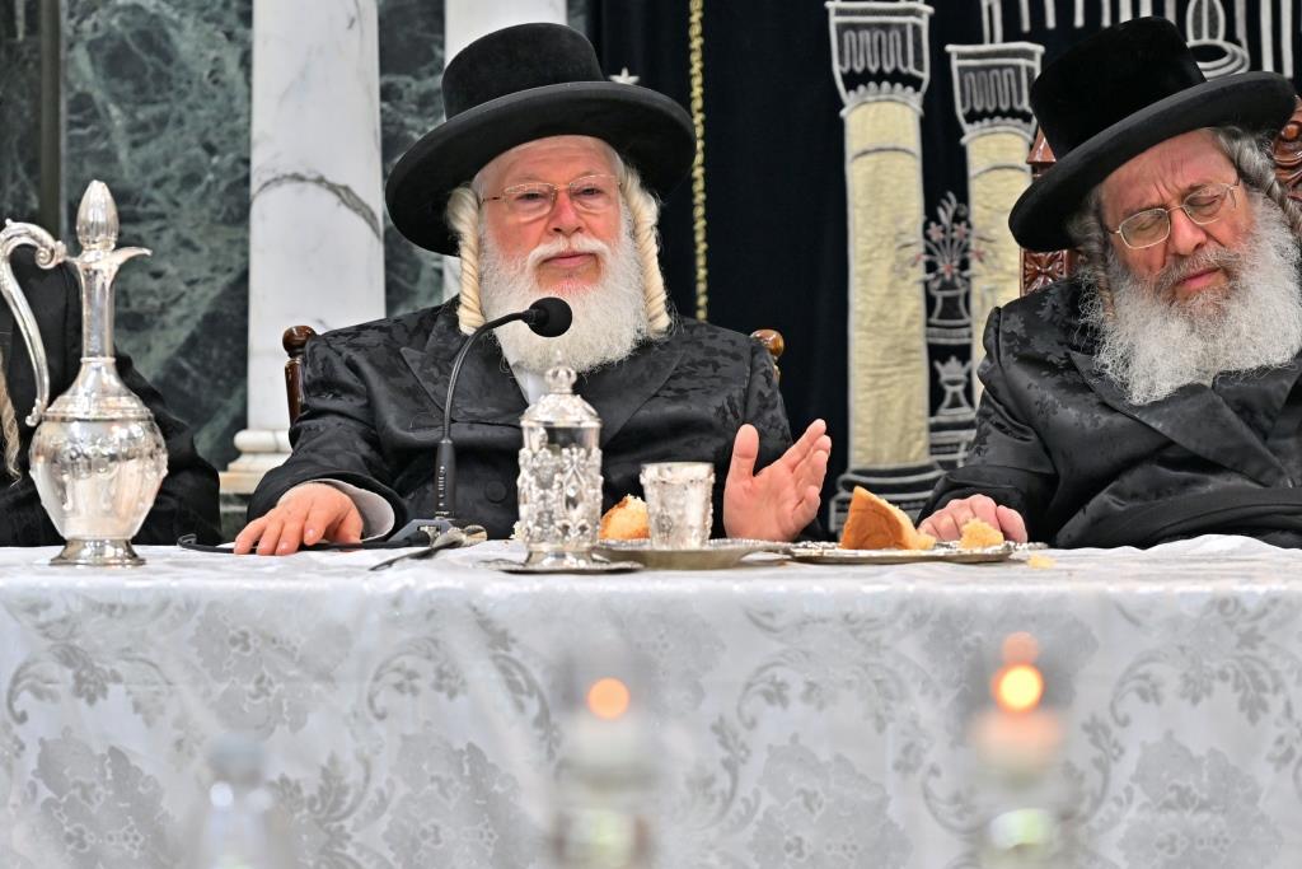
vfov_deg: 7.6
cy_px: 434
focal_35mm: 180
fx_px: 6510
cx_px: 651
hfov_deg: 11.4
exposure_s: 1/250
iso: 640
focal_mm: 120
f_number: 4
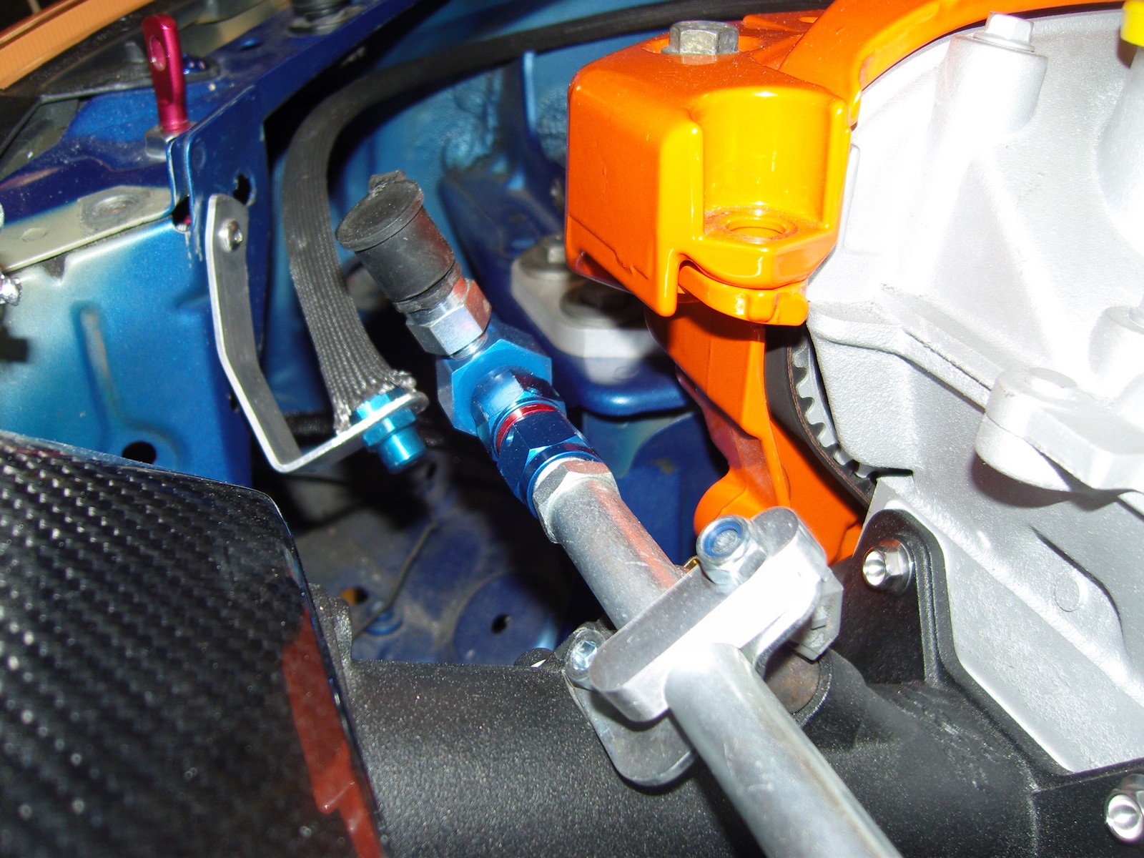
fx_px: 1124
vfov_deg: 41.8
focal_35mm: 34
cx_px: 572
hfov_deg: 54.0
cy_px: 429
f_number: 2.8
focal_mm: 7.3
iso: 100
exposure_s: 1/40
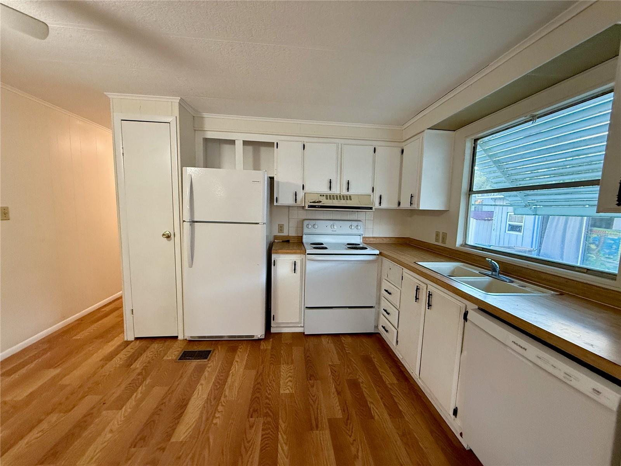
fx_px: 251
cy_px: 233
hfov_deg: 102.1
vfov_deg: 85.7
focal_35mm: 14
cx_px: 310
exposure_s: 1/60
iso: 320
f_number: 2.2
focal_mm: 2.22
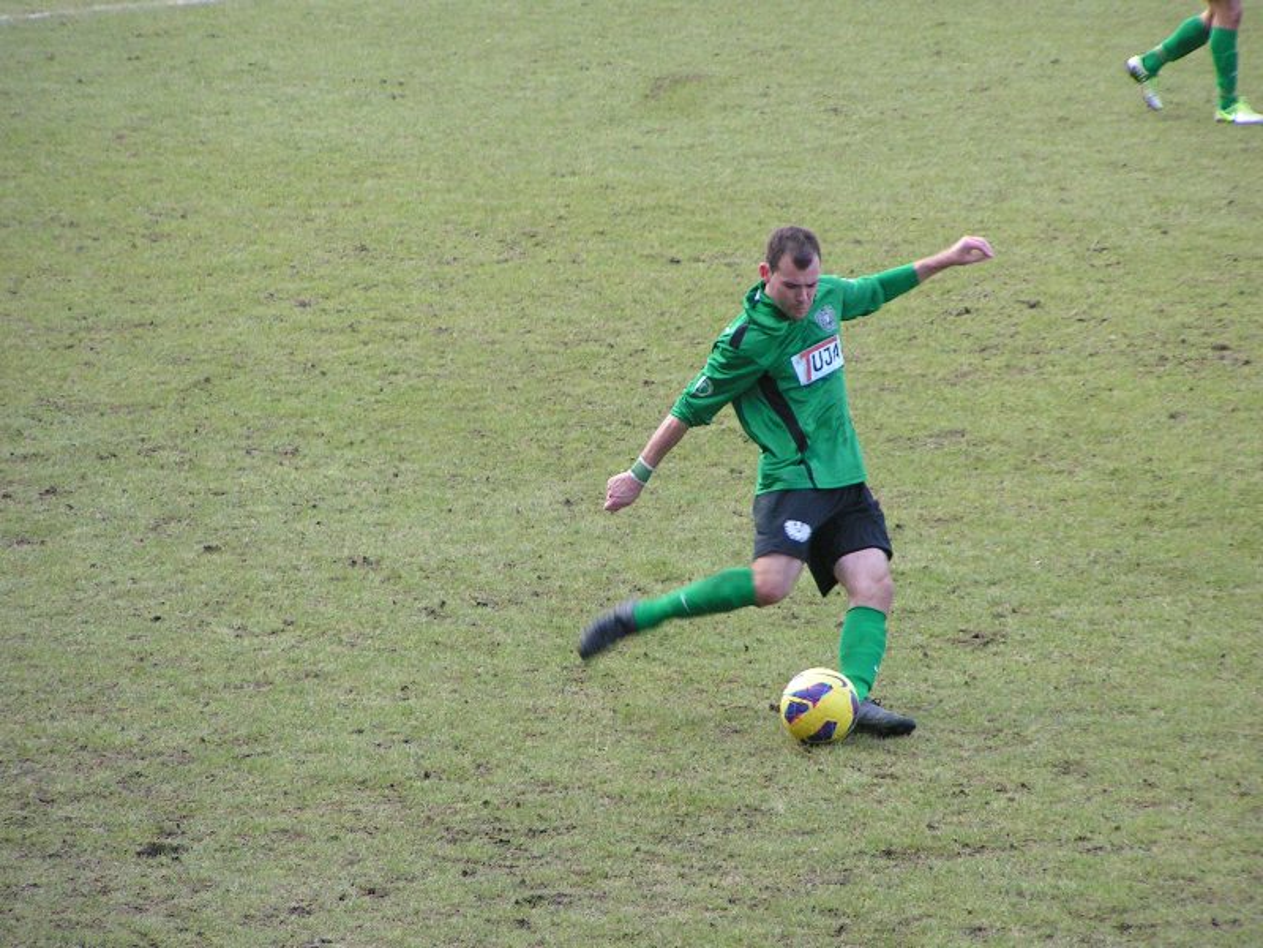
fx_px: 12405
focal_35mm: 340
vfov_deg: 4.4
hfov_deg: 5.8
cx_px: 632
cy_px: 474
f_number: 3.5
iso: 160
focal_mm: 52
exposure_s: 1/400
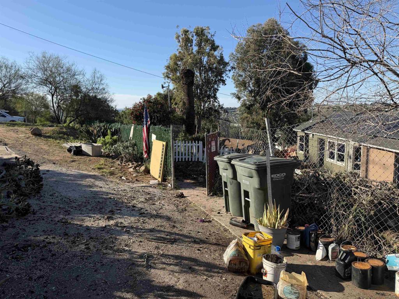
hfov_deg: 71.6
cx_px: 200
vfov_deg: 56.8
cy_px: 150
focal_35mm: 24
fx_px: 277
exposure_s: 1/2907
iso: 80
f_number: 1.78
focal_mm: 6.76
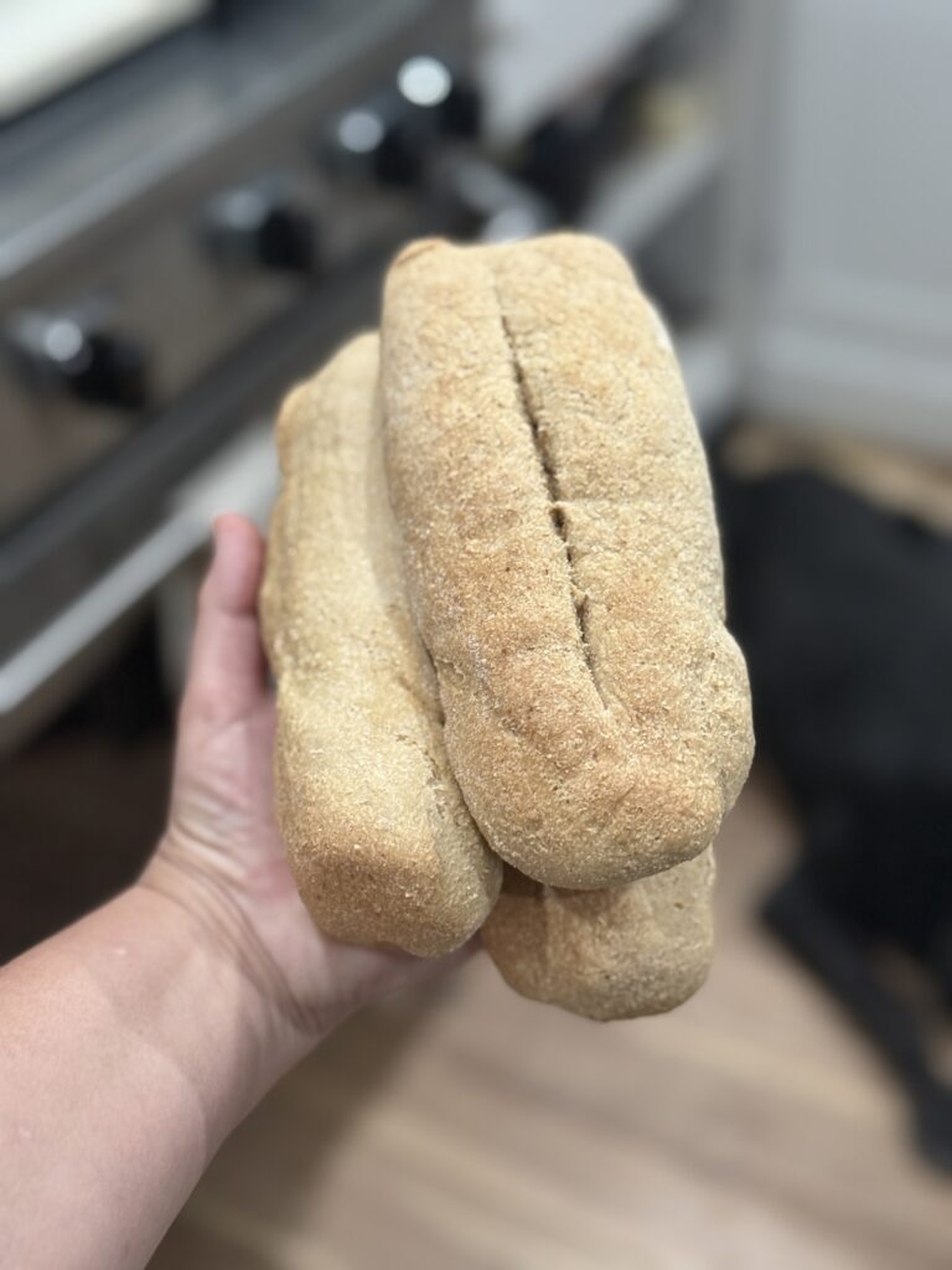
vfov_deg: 39.7
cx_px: 476
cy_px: 635
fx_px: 1760
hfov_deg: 30.3
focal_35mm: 48
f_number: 1.78
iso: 400
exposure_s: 1/40
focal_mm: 6.76
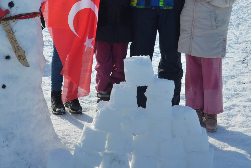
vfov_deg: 15.5
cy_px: 16
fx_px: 607
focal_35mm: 87
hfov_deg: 23.2
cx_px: 75
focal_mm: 28
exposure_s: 1/400
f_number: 10
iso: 100
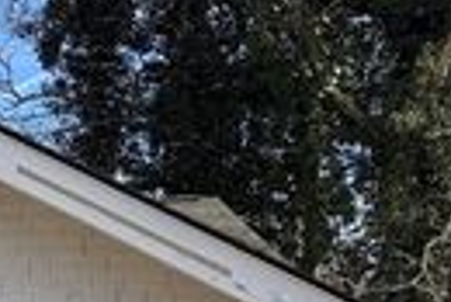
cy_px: 519
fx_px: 1204
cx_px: -343
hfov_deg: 17.5
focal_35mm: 96
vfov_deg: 13.1
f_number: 1.78
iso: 80
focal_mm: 6.76
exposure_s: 1/2232
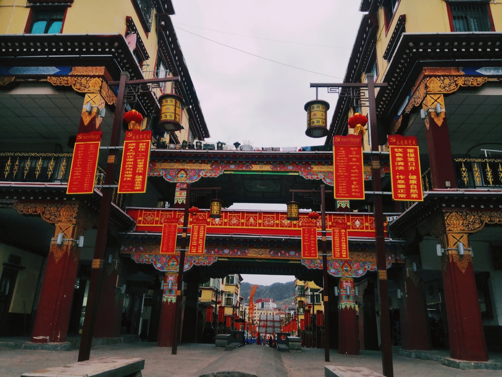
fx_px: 392
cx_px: 251
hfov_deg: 65.3
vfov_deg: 51.4
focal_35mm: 27
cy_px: 188
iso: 125
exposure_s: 1/909
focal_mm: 3.95
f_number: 1.8
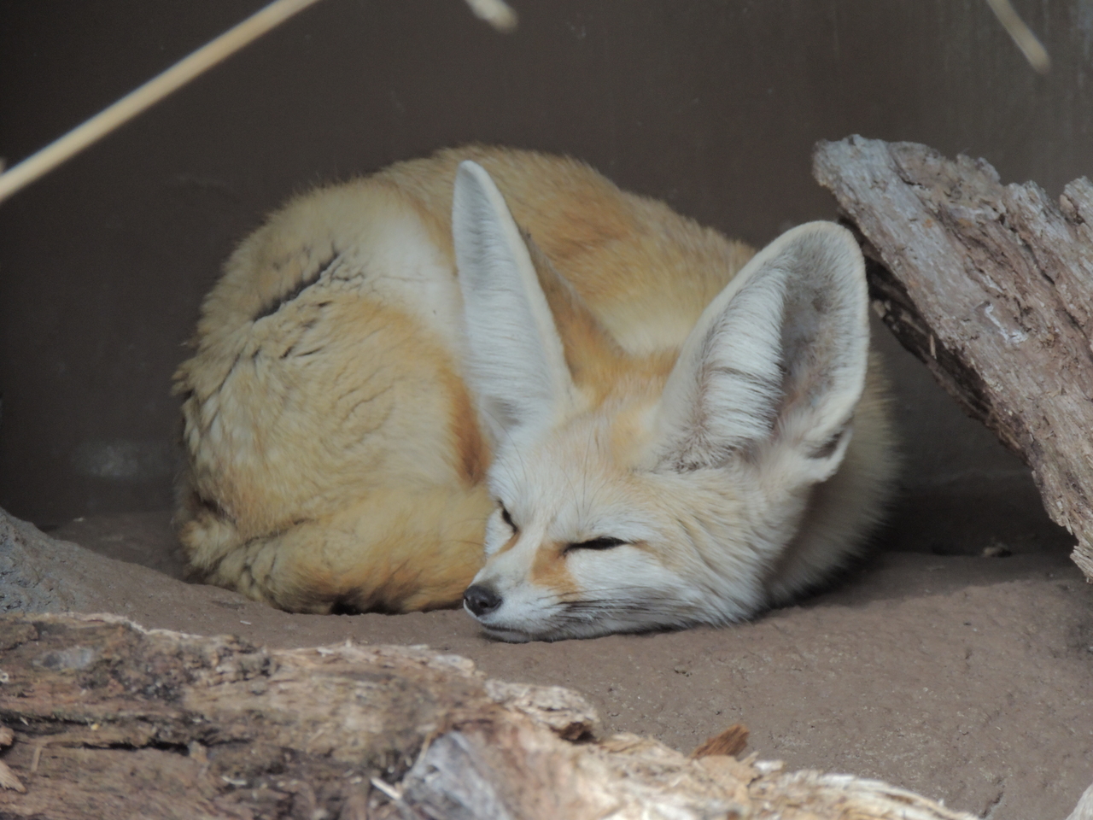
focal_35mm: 435
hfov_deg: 4.6
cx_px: 546
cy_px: 410
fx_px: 13735
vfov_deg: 3.4
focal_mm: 77.5
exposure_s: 1/250
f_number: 4.9
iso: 400
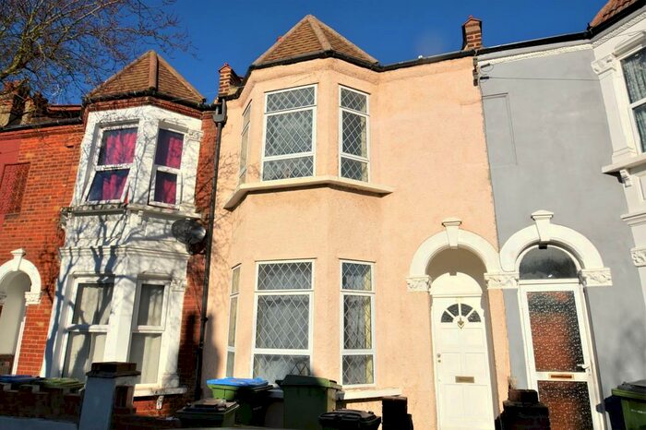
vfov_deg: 59.4
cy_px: 215
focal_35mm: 21
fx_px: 377
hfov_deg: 81.2
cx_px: 323
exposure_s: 1/200
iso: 100
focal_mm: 14
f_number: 13
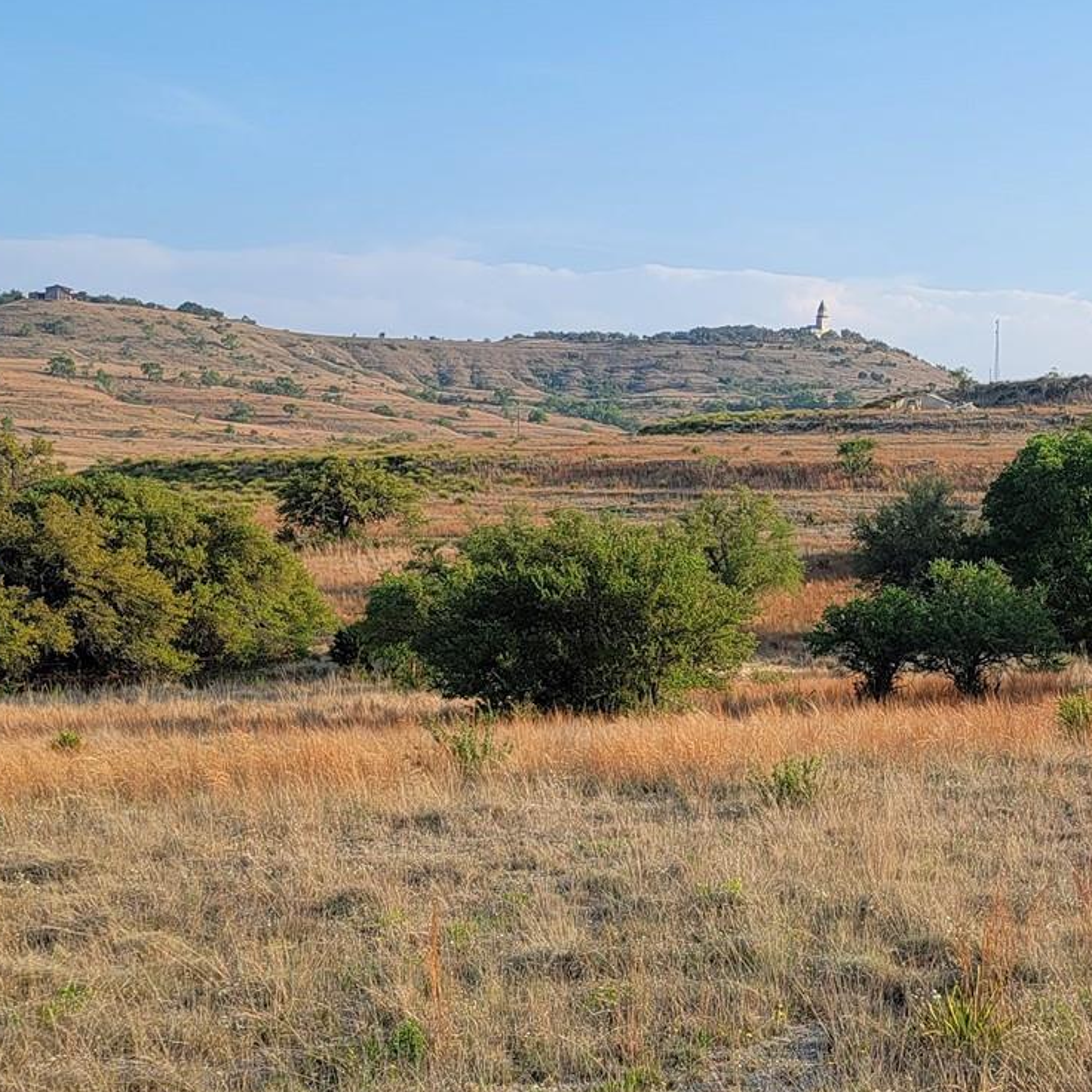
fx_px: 2106
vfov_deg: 29.0
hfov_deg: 28.4
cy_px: 656
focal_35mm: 59
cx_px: 883
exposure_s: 1/533
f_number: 1.8
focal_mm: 6.7
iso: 16
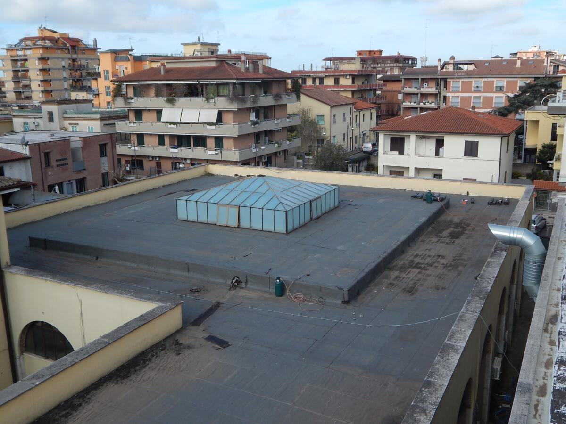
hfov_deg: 52.6
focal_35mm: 35
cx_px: 283
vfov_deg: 40.7
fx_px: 572
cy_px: 212
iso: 125
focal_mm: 6.1
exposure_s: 1/1000
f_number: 3.3
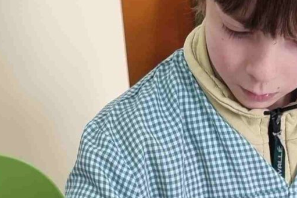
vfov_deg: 10.2
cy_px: 380
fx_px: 1031
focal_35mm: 125
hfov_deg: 16.3
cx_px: 216
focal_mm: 6.7
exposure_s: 1/100
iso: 200
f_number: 1.8
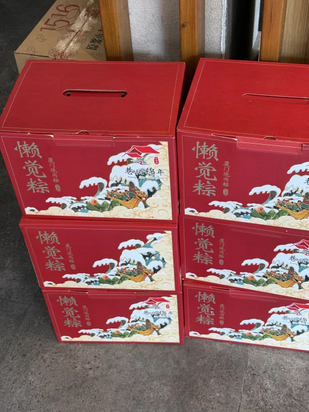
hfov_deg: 30.3
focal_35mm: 48
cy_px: 206
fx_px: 571
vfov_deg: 39.7
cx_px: 154
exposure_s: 1/100
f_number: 1.78
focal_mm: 6.76
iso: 80
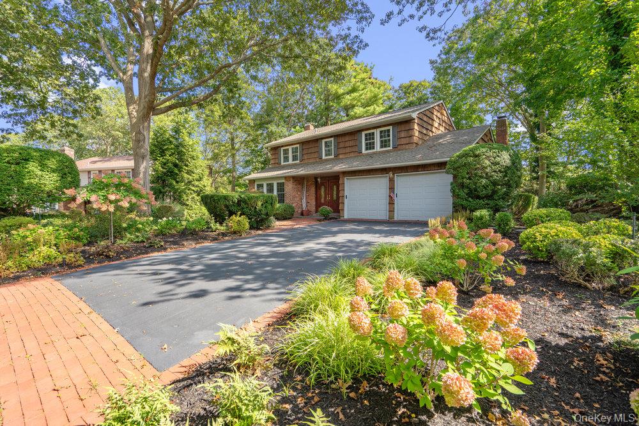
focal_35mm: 16
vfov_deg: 73.8
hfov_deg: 96.7
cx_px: 320
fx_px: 284
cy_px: 213
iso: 250
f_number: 5.6
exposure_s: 1/200
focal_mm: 16
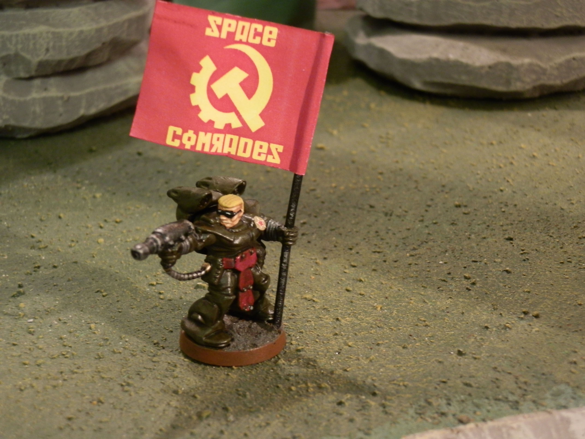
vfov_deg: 24.0
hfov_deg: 31.7
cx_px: 292
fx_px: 1031
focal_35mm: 61
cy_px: 220
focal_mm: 10.99
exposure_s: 1/8
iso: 250
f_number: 3.7
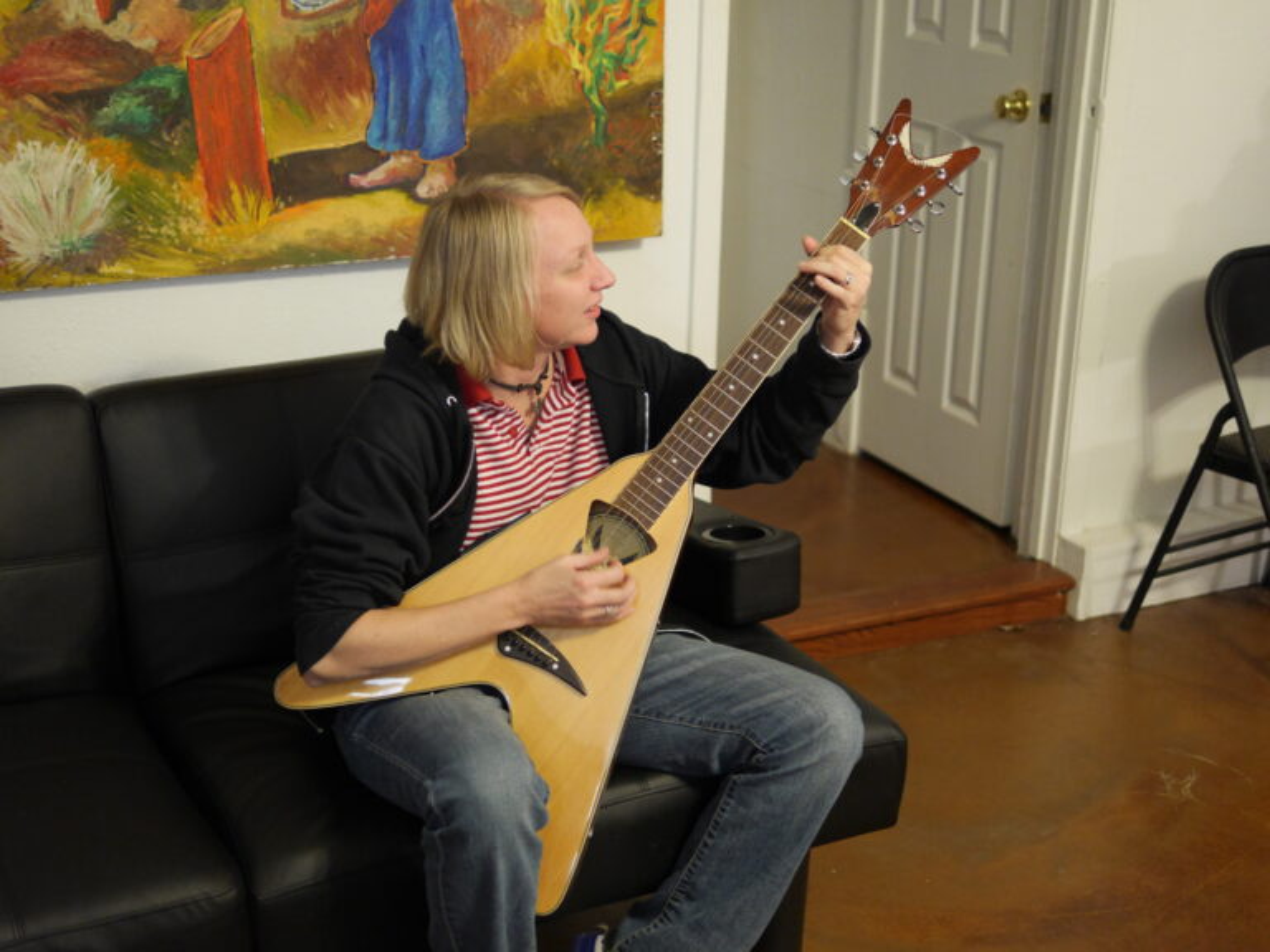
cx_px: 635
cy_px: 476
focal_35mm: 50
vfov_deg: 29.1
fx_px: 1834
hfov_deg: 38.2
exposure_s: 1/125
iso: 1250
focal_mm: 25
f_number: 1.4
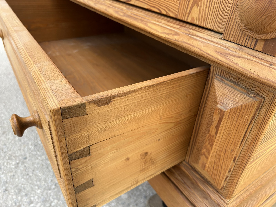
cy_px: 104
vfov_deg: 53.1
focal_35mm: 26
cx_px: 138
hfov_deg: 67.3
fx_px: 207
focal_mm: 5.7
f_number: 1.5
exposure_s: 1/121
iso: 80
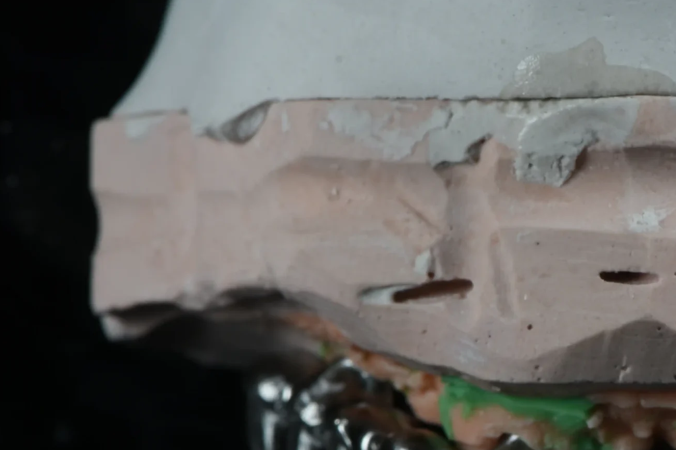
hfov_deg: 6.6
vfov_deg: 4.4
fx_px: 5820
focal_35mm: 310
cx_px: 655
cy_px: 438
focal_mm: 105
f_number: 20
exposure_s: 1/125
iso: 250
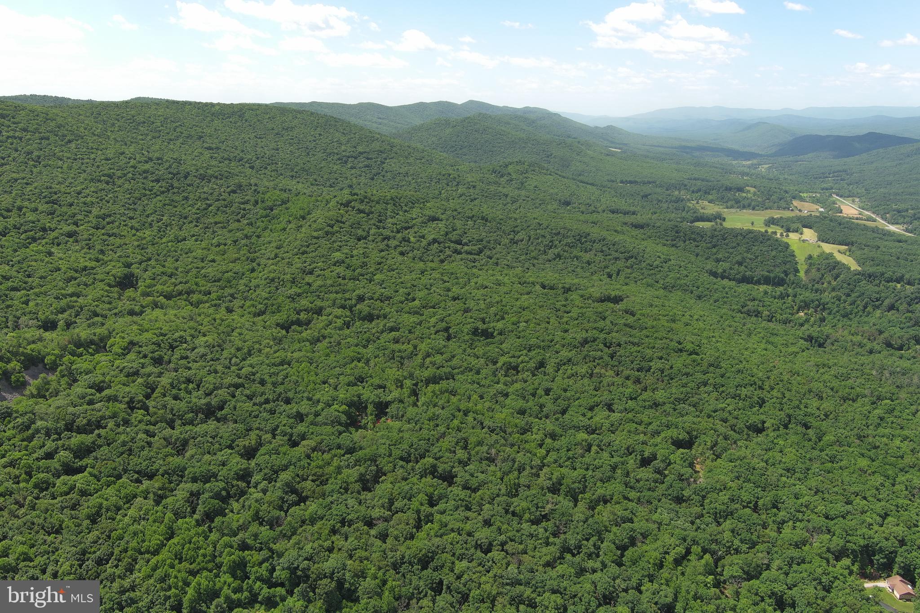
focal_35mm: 29
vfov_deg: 45.0
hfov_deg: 63.7
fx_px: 741
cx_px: 460
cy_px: 306
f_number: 2.8
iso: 100
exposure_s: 1/807
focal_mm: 10.57
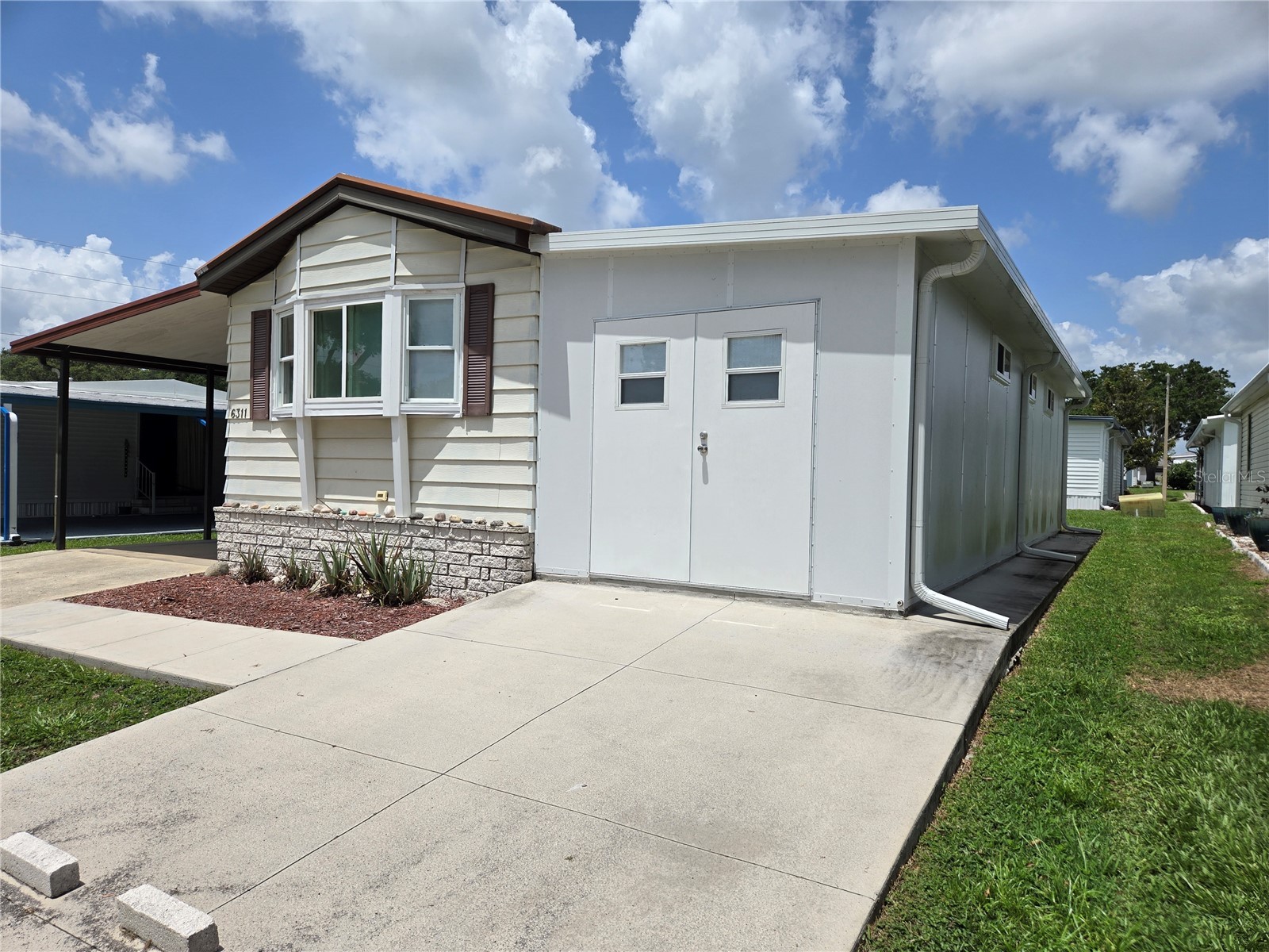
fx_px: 843
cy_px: 476
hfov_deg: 73.9
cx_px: 634
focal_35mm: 23
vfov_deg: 58.9
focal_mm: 5.4
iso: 25
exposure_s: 1/4021
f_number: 1.8
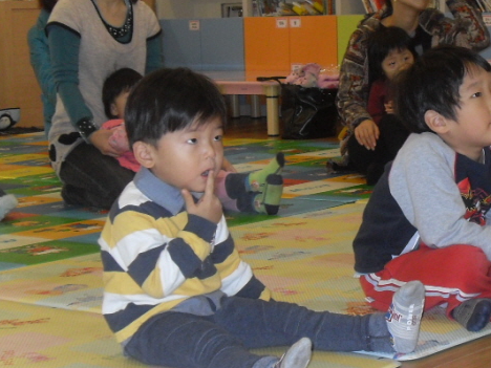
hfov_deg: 18.9
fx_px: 1447
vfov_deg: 14.5
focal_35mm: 102
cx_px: 452
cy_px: 181
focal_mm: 8.4
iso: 200
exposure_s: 1/60
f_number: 3.4
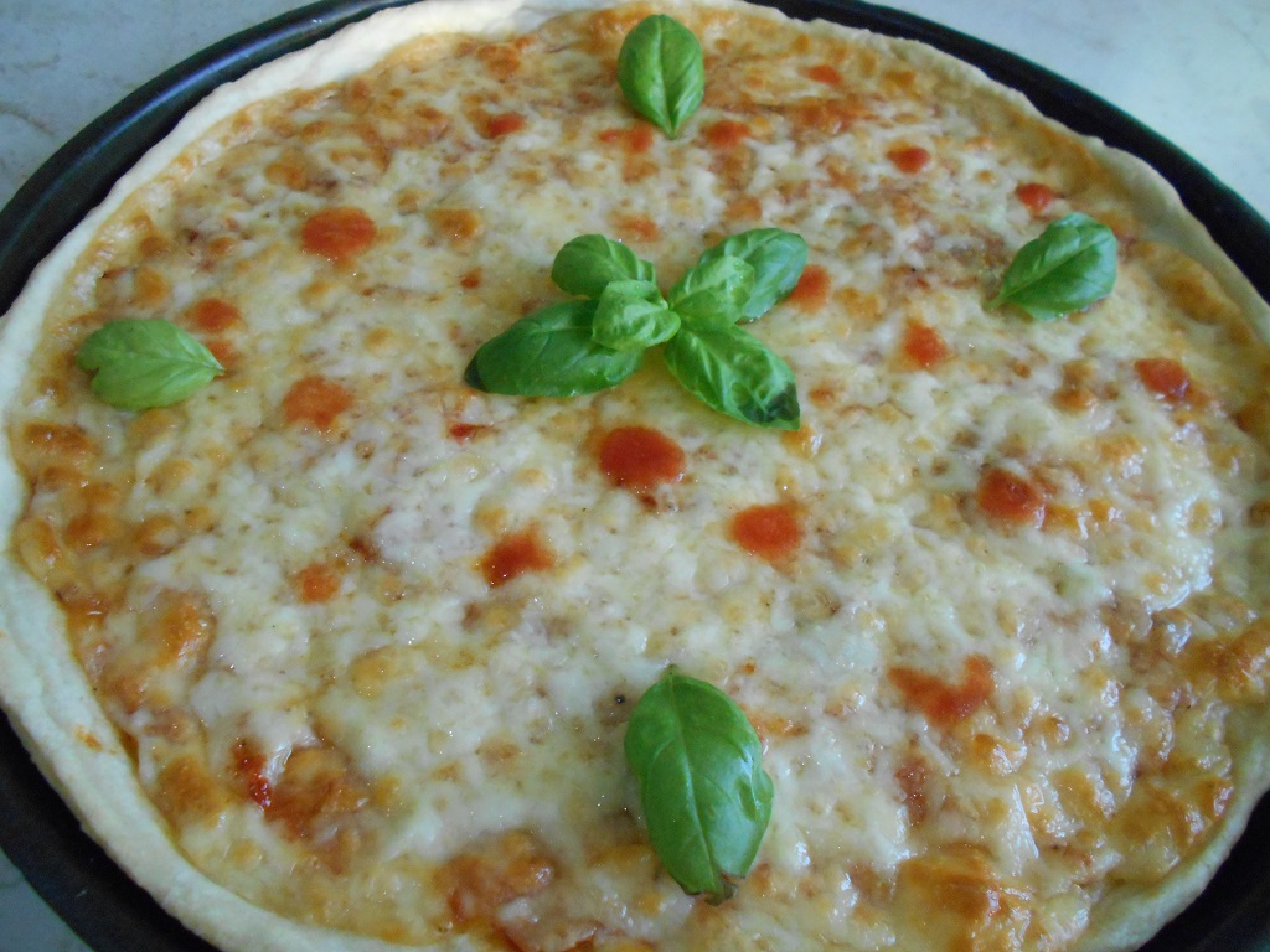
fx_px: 954
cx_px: 635
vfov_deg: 53.1
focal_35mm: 26
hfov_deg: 67.3
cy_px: 476
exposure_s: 1/160
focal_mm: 4.6
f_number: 3.2
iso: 800
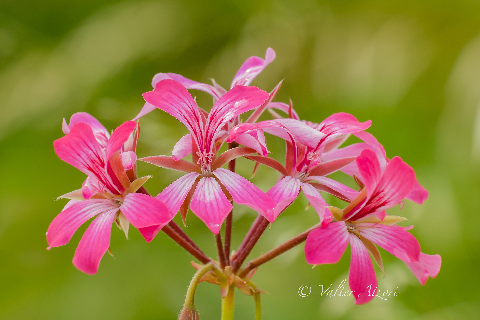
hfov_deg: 3.4
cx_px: 240
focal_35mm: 600
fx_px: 7999
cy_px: 160
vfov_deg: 2.3
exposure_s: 1/125
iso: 640
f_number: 10
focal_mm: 400
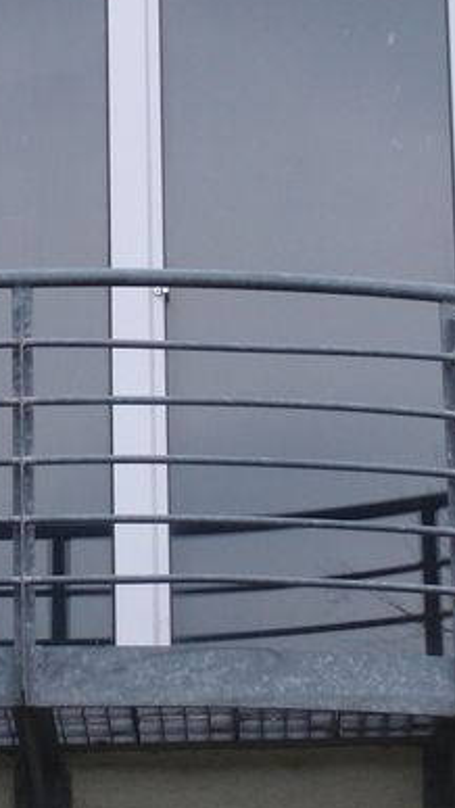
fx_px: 4221
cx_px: 77
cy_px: 401
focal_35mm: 197
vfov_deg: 10.9
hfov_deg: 6.2
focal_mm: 12.23
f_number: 4.1
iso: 100
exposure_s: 1/200
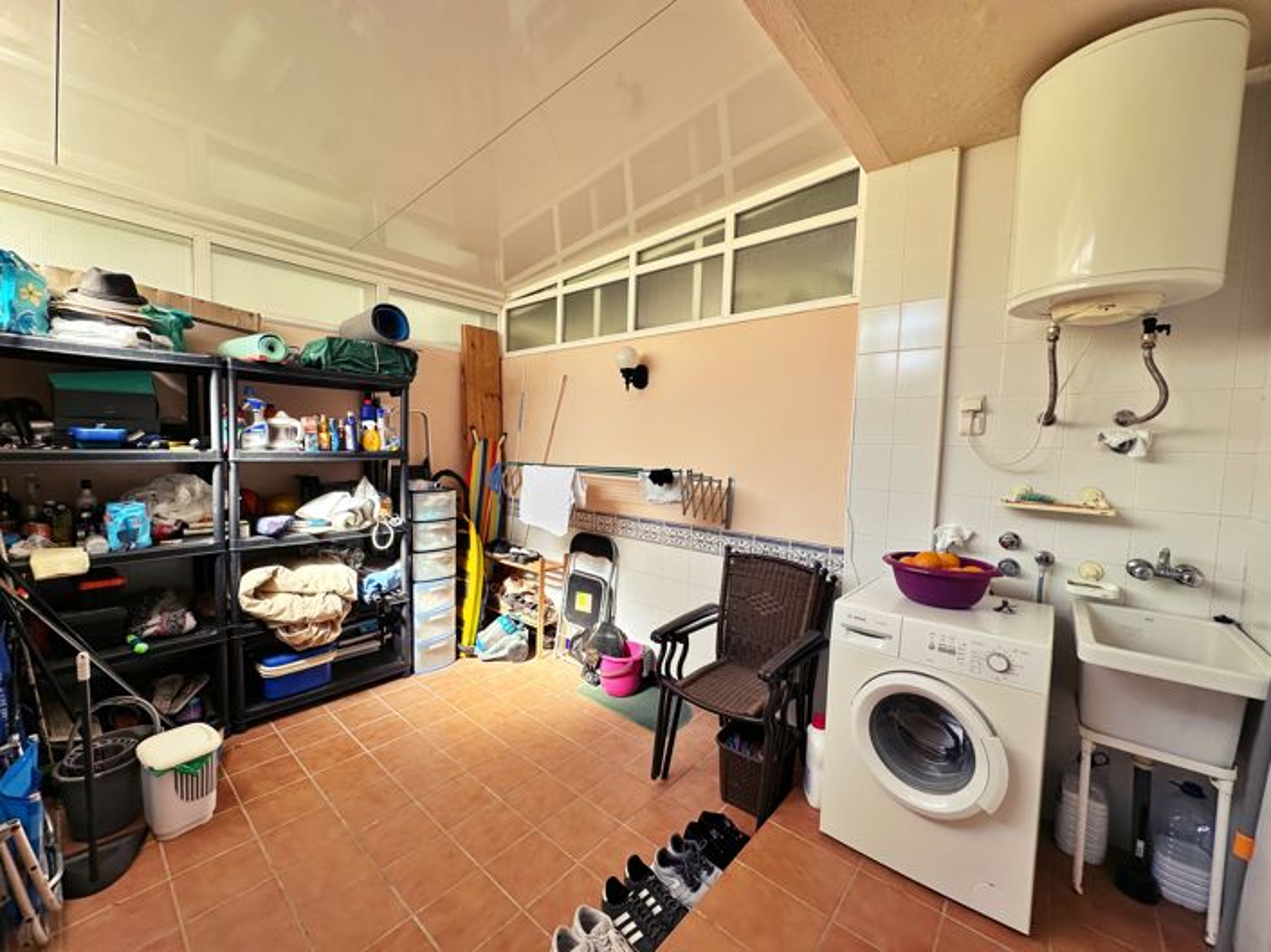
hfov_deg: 102.1
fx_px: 514
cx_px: 636
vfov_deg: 85.6
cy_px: 476
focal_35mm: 14
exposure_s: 1/99
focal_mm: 2.22
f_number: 2.2
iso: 50
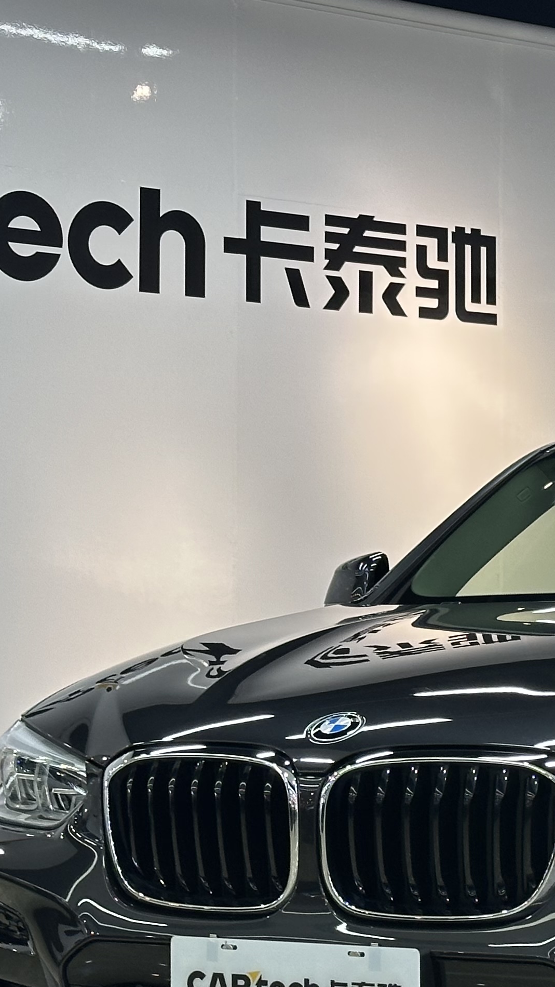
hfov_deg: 10.9
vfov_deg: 19.3
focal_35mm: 111
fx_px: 2904
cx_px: 444
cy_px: 597
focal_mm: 6.86
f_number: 1.78
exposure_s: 1/100
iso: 80
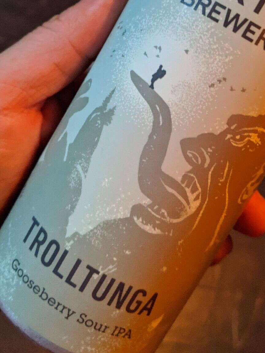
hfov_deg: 30.0
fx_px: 490
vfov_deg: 38.8
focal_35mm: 48
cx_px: 177
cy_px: 98
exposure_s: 1/16.7
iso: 740
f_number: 1.8
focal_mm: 4.44
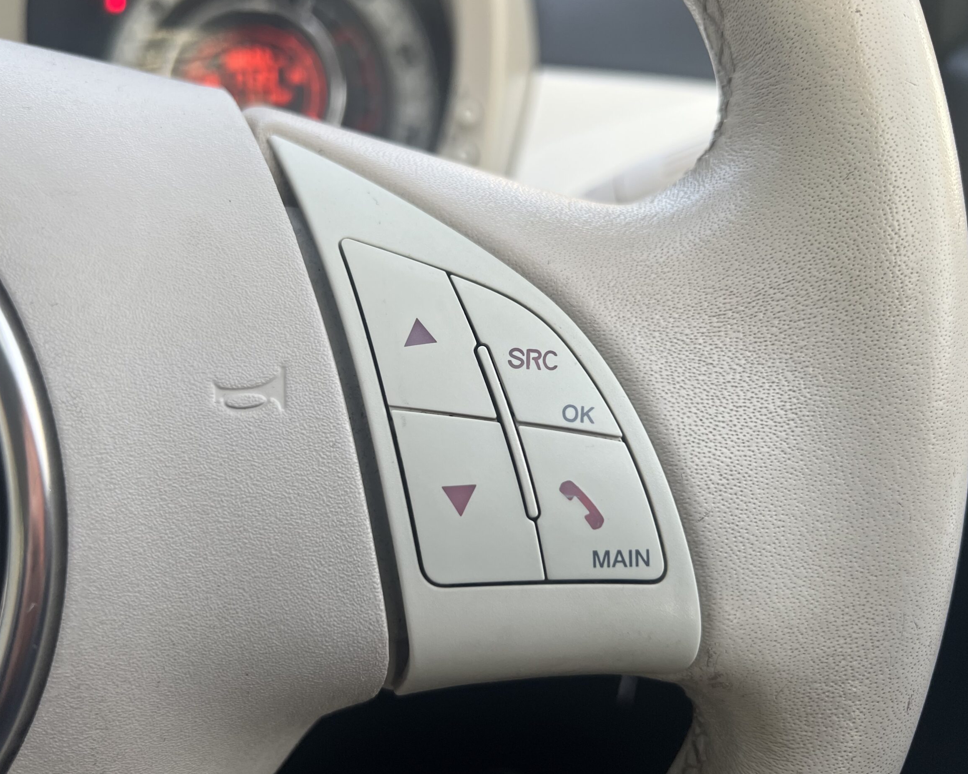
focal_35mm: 28
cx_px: 462
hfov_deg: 62.2
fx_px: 802
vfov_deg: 51.5
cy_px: 384
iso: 50
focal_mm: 5.7
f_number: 1.5
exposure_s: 1/121
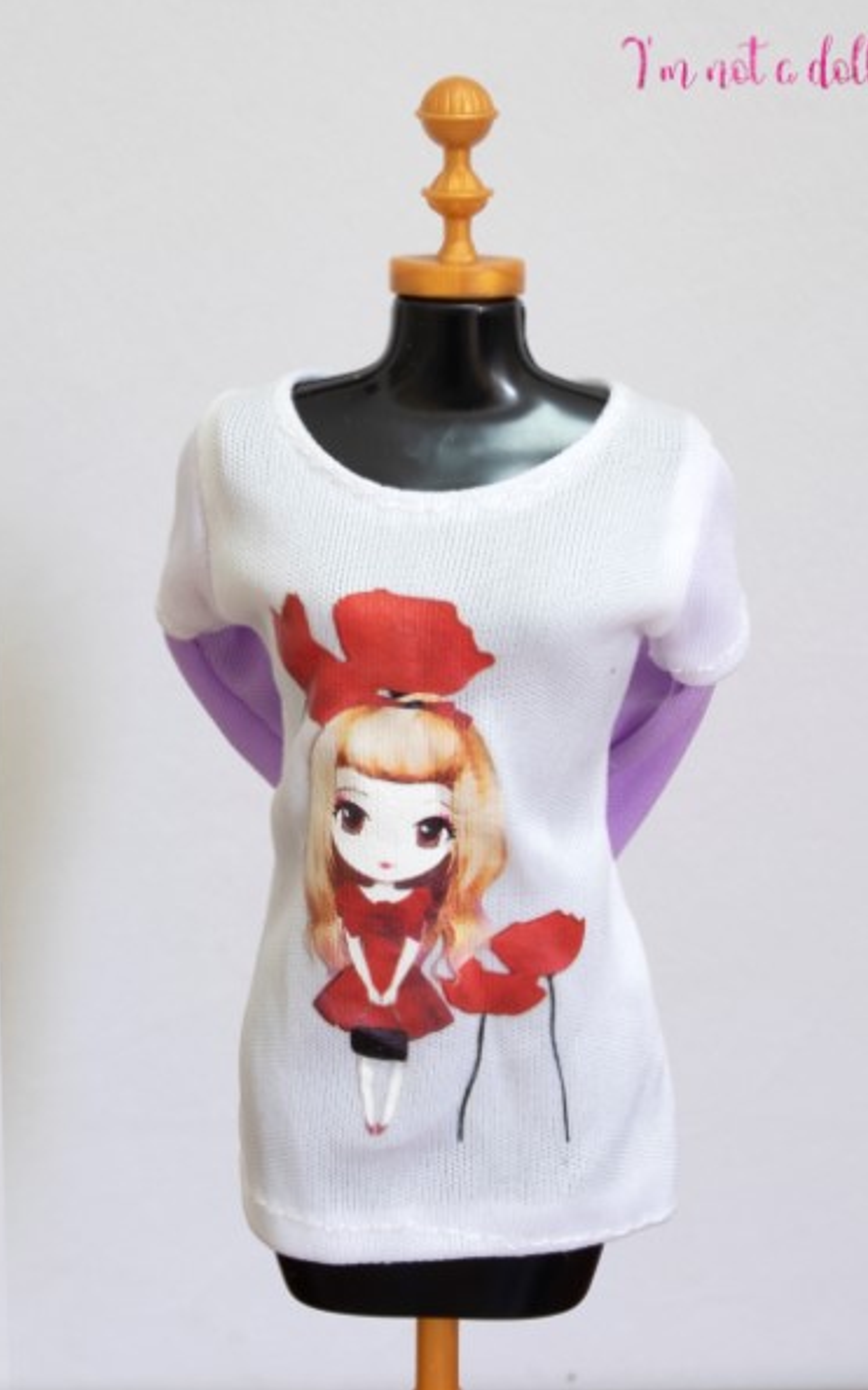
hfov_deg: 12.8
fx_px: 3862
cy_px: 690
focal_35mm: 102
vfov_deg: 20.4
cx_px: 456
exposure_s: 1
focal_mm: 66.2
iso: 320
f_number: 13
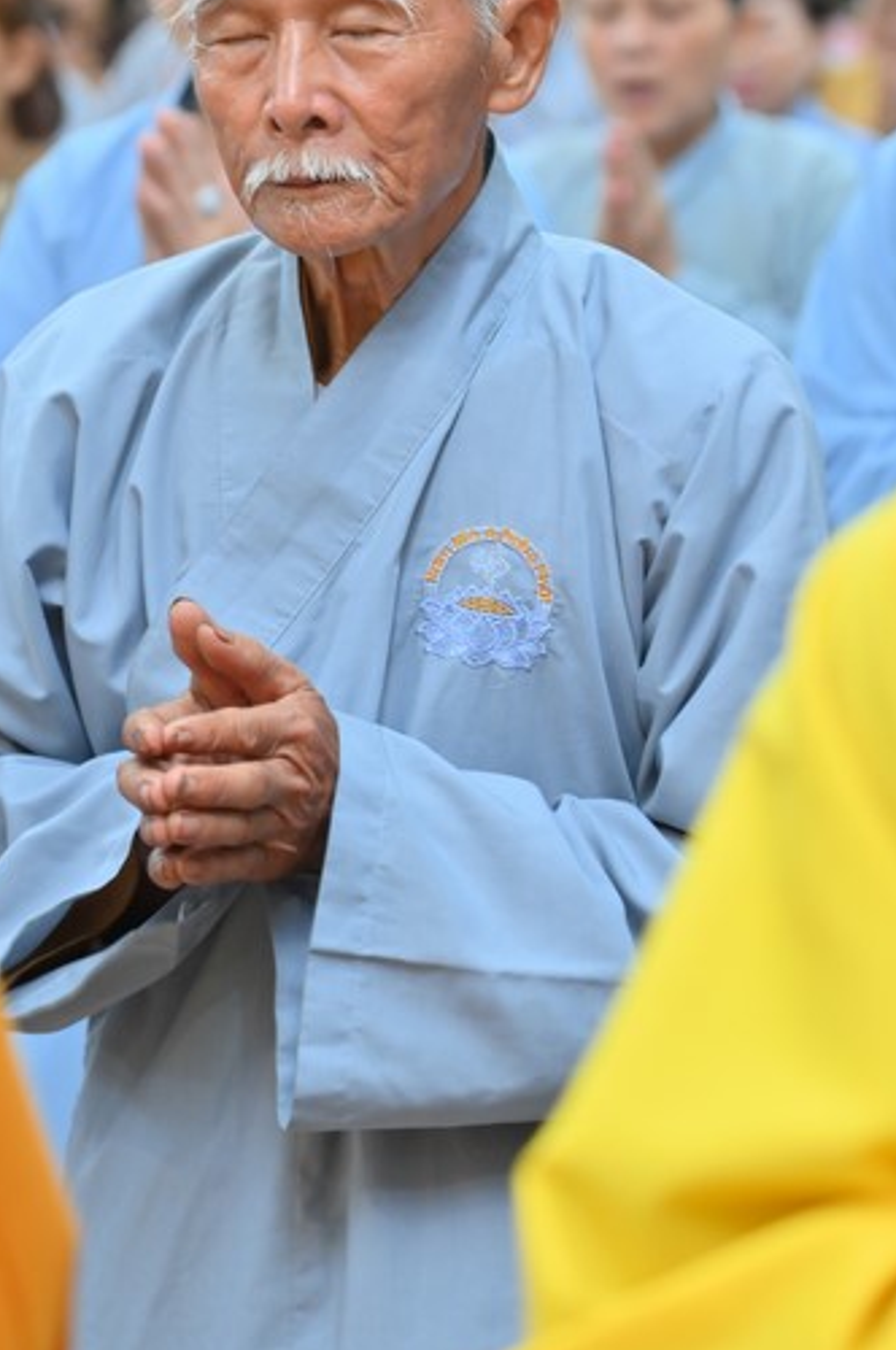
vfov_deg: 13.2
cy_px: 486
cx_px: 340
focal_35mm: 156
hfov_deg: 8.8
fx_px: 5840
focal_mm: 120
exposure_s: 1/60
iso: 1600
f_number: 4.5
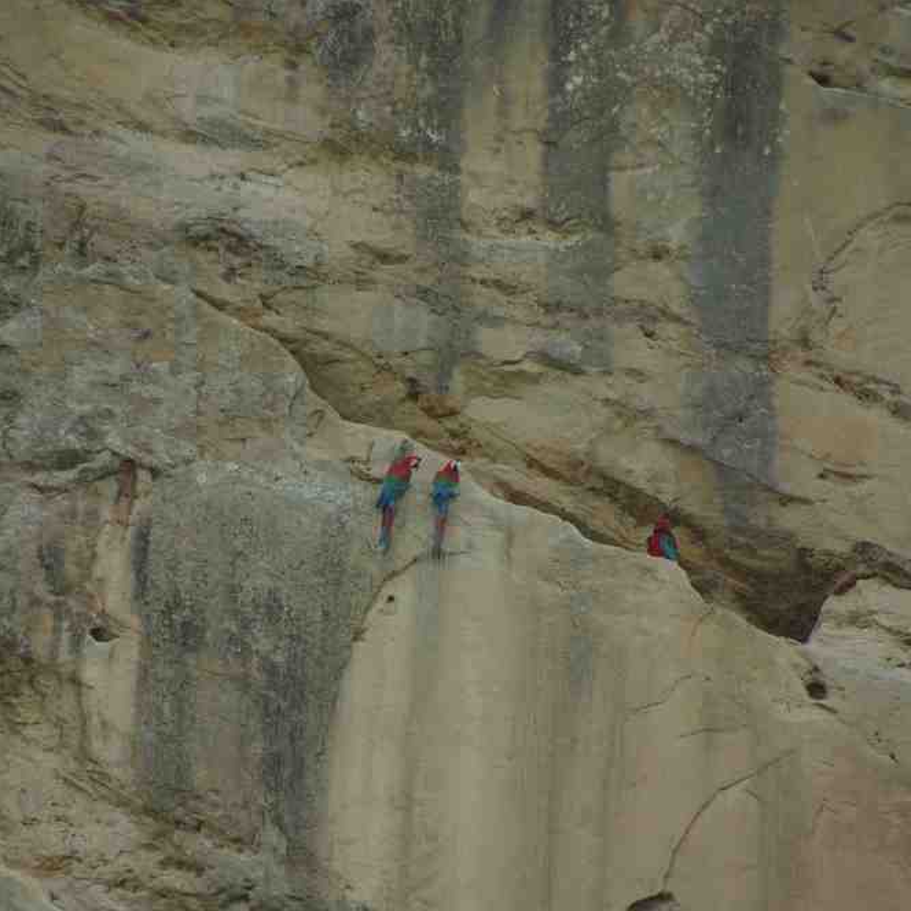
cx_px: 401
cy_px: 456
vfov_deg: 3.6
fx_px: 14322
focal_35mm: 481
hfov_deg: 3.6
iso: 200
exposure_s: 1/180
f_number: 6.3
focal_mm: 250
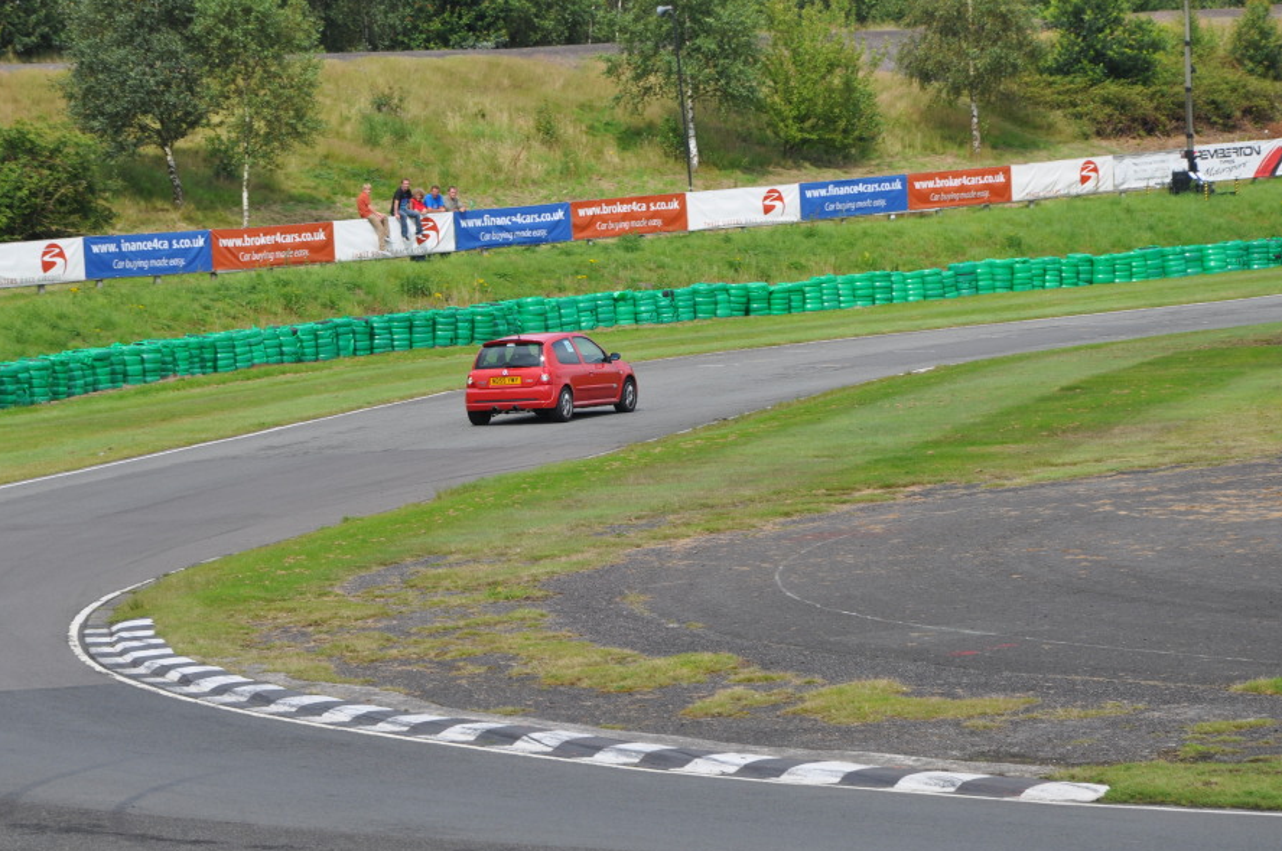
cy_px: 414
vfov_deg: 7.5
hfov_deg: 11.3
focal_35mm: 182
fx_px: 6459
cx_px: 611
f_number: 9
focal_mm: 105
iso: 200
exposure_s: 1/320
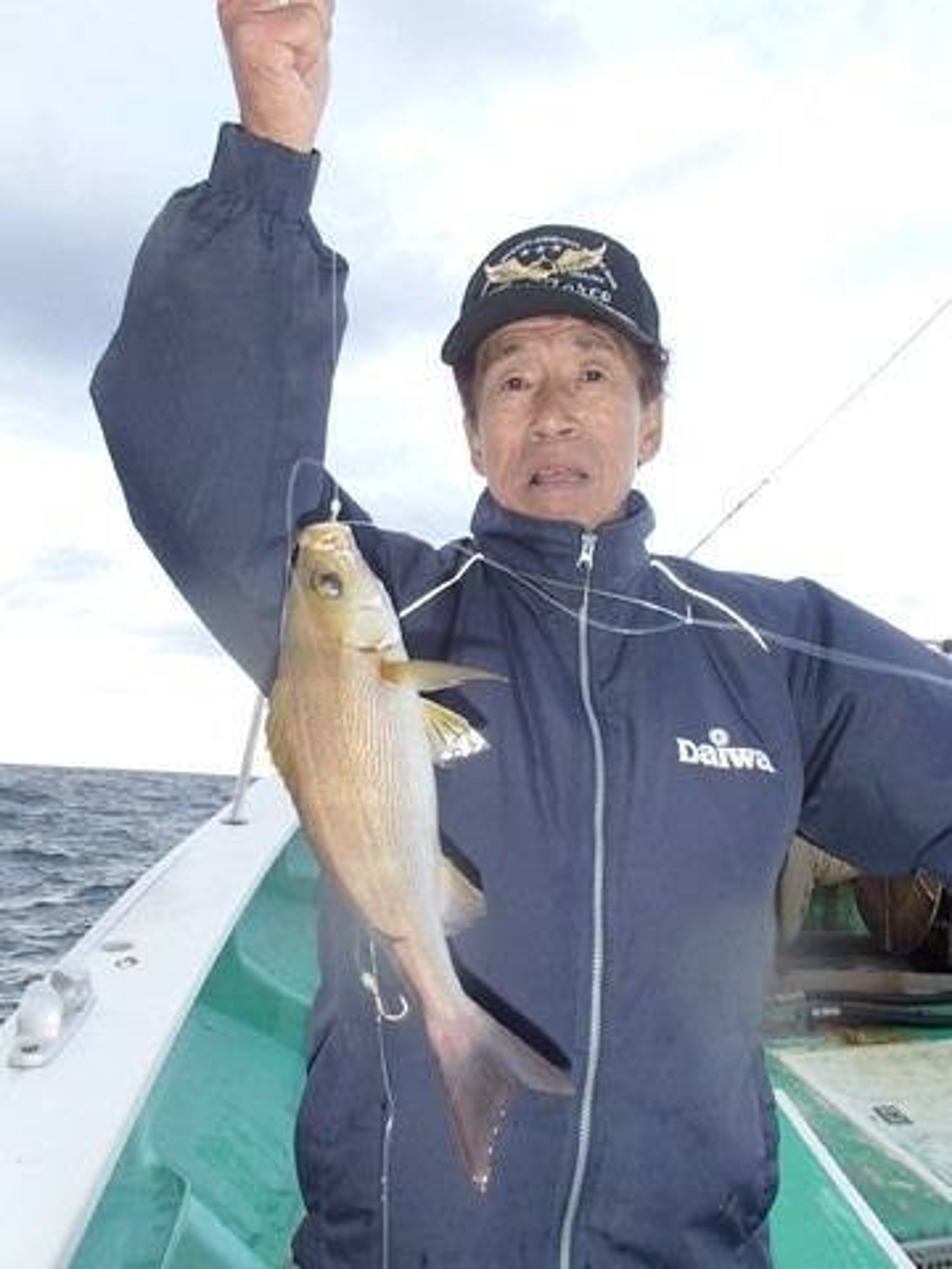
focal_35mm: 28
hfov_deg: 49.7
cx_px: 476
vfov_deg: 63.4
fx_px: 1027
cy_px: 634
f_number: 3.9
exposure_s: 1/100
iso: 100
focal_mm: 5
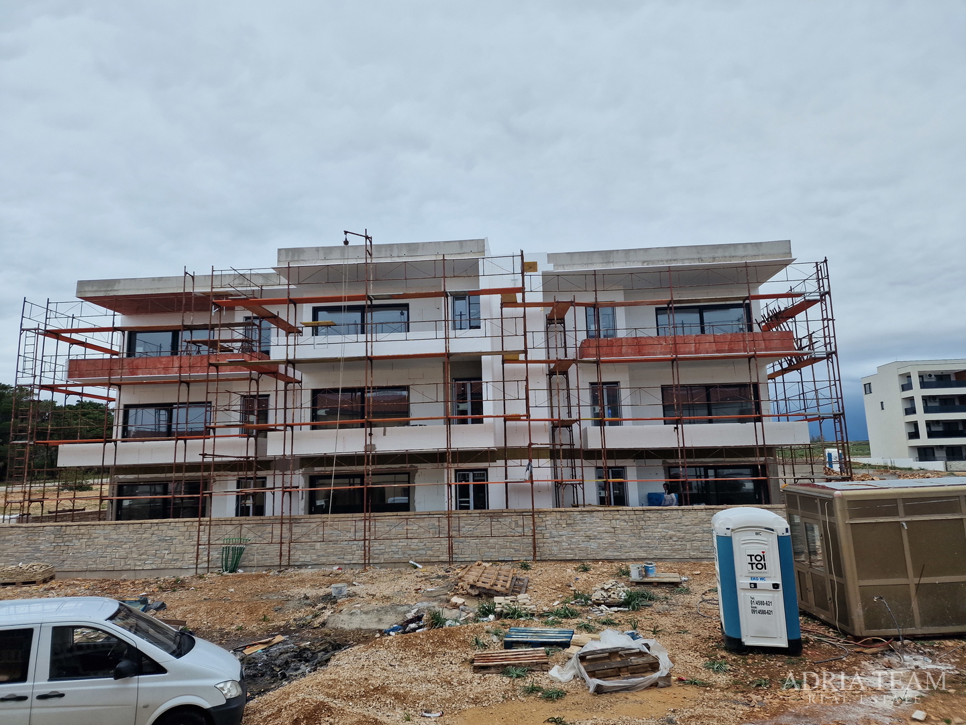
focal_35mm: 23
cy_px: 362
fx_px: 642
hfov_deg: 73.9
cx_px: 483
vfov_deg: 58.9
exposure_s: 1/646
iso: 50
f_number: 1.8
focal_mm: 6.4
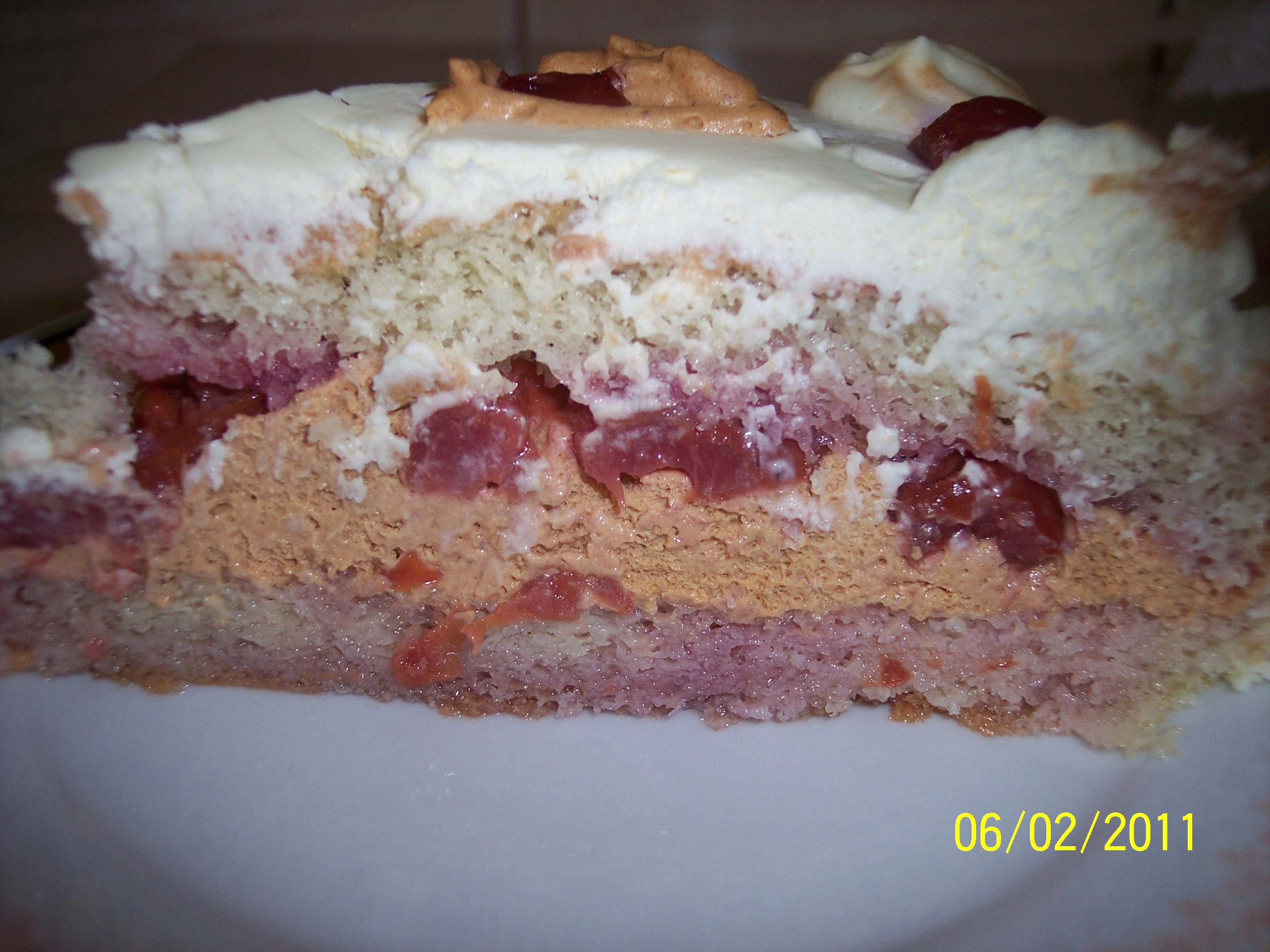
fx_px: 1431
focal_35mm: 39
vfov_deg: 36.8
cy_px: 476
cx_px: 635
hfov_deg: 47.9
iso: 100
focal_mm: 8
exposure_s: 1/60
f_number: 2.8
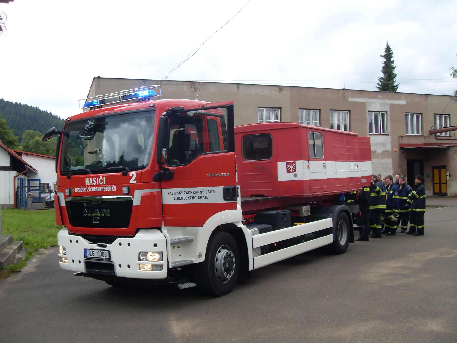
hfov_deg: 50.1
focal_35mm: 37
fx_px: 488
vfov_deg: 38.7
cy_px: 172
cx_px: 228
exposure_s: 1/90
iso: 80
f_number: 7
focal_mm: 6.3
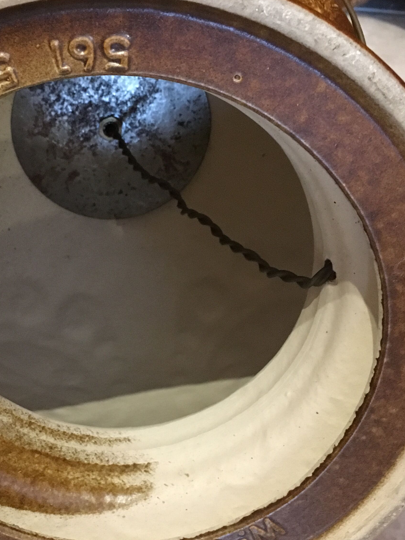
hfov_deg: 27.7
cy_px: 256
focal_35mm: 52
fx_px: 811
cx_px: 112
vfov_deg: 36.8
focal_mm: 4.15
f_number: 2.2
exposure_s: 1/17
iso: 250
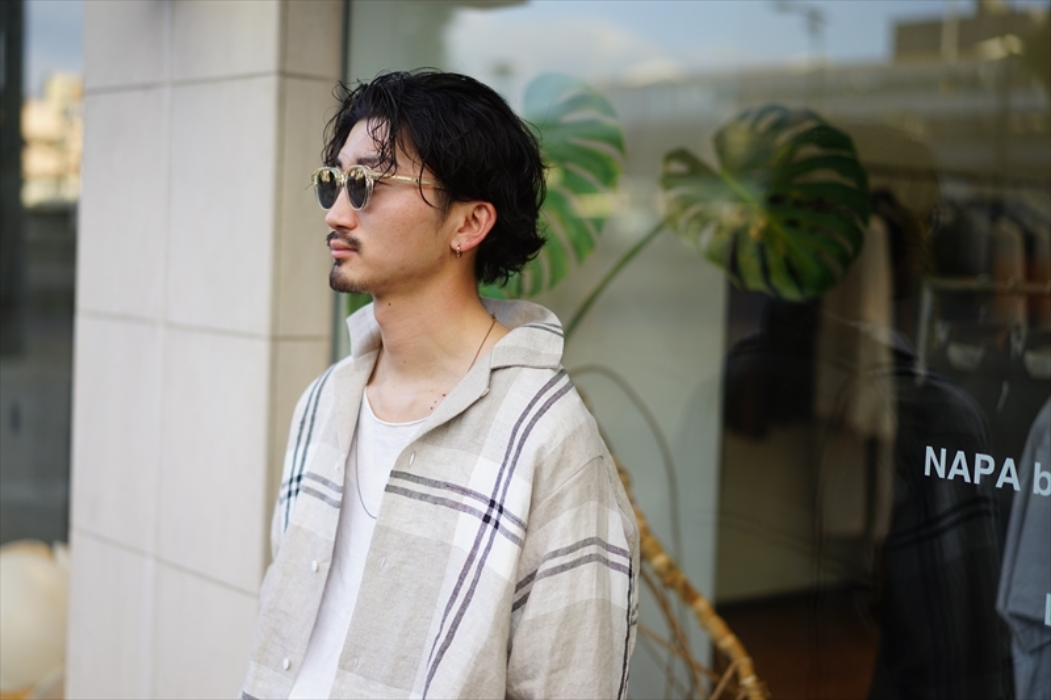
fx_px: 1605
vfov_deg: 24.6
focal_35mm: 55
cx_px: 526
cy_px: 350
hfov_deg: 36.3
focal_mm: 55
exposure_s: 1/400
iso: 100
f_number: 2
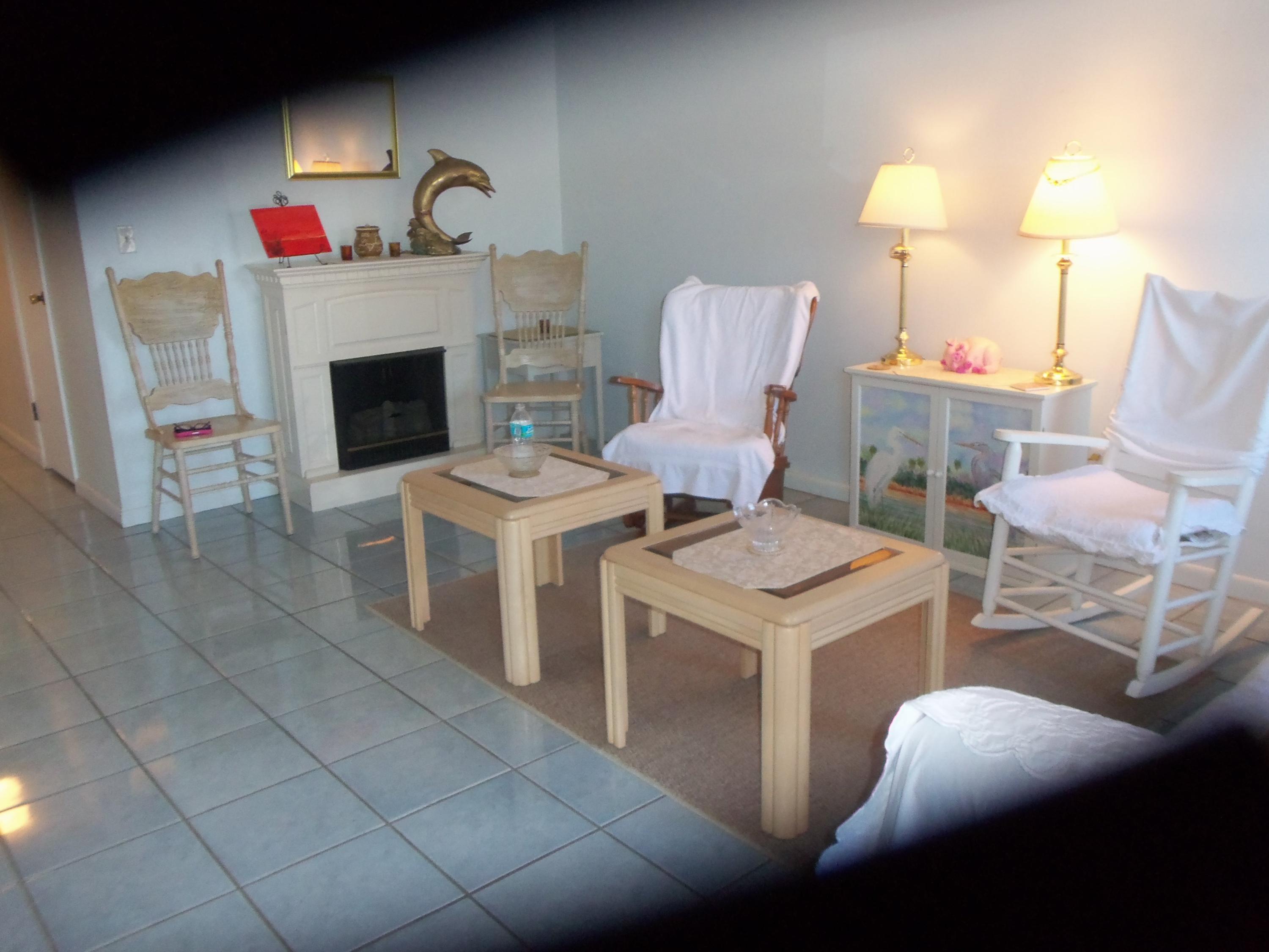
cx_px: 634
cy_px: 476
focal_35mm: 28
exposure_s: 1/60
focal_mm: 5.1
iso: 250
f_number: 3.3
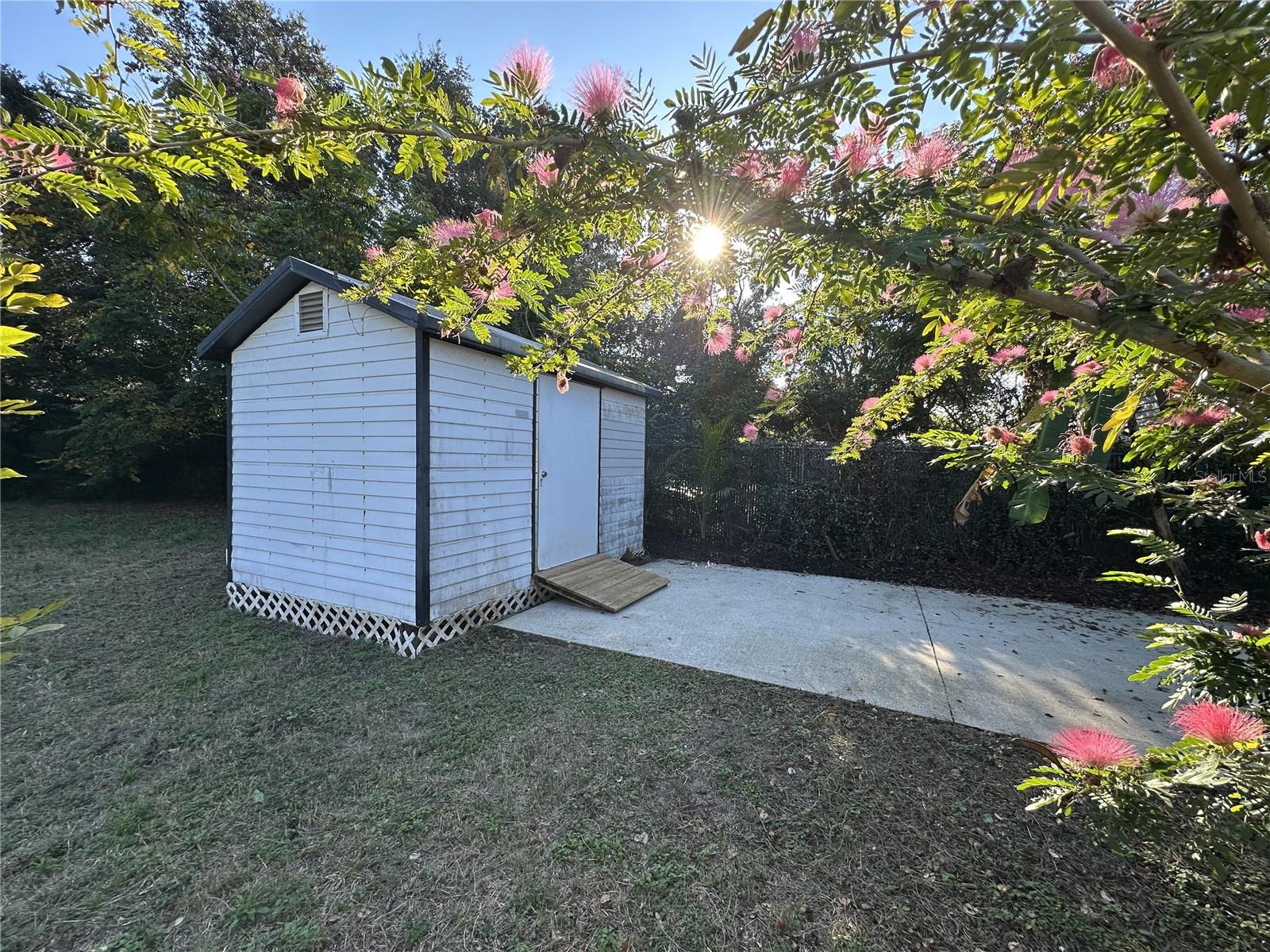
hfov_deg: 102.1
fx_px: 514
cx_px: 635
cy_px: 476
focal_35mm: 14
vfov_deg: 85.7
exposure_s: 1/463
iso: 40
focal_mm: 2.22
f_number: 2.2
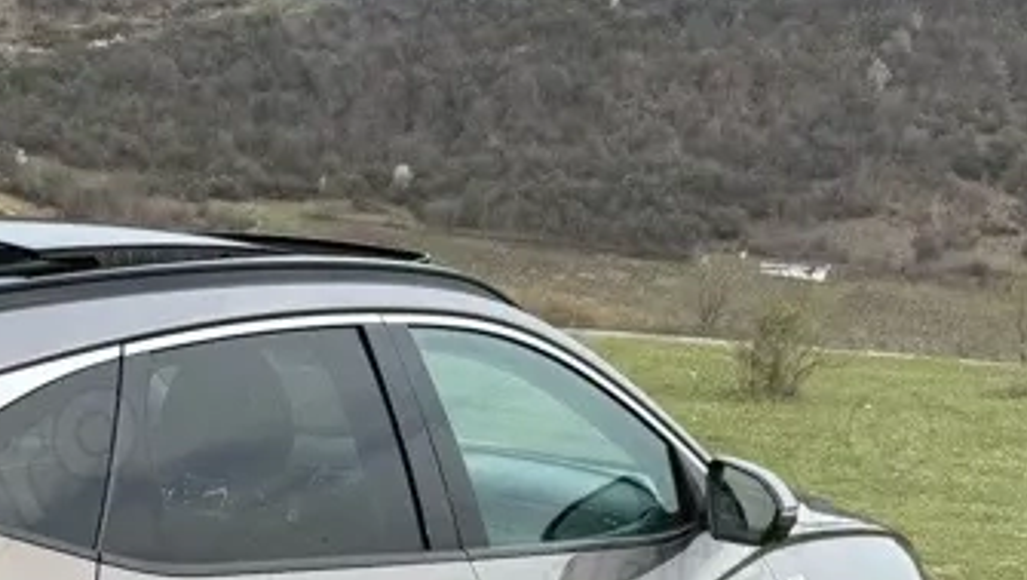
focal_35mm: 78
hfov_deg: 25.8
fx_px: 2126
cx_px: 12
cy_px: 654
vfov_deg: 15.1
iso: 80
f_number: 1.78
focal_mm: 6.76
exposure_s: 1/470
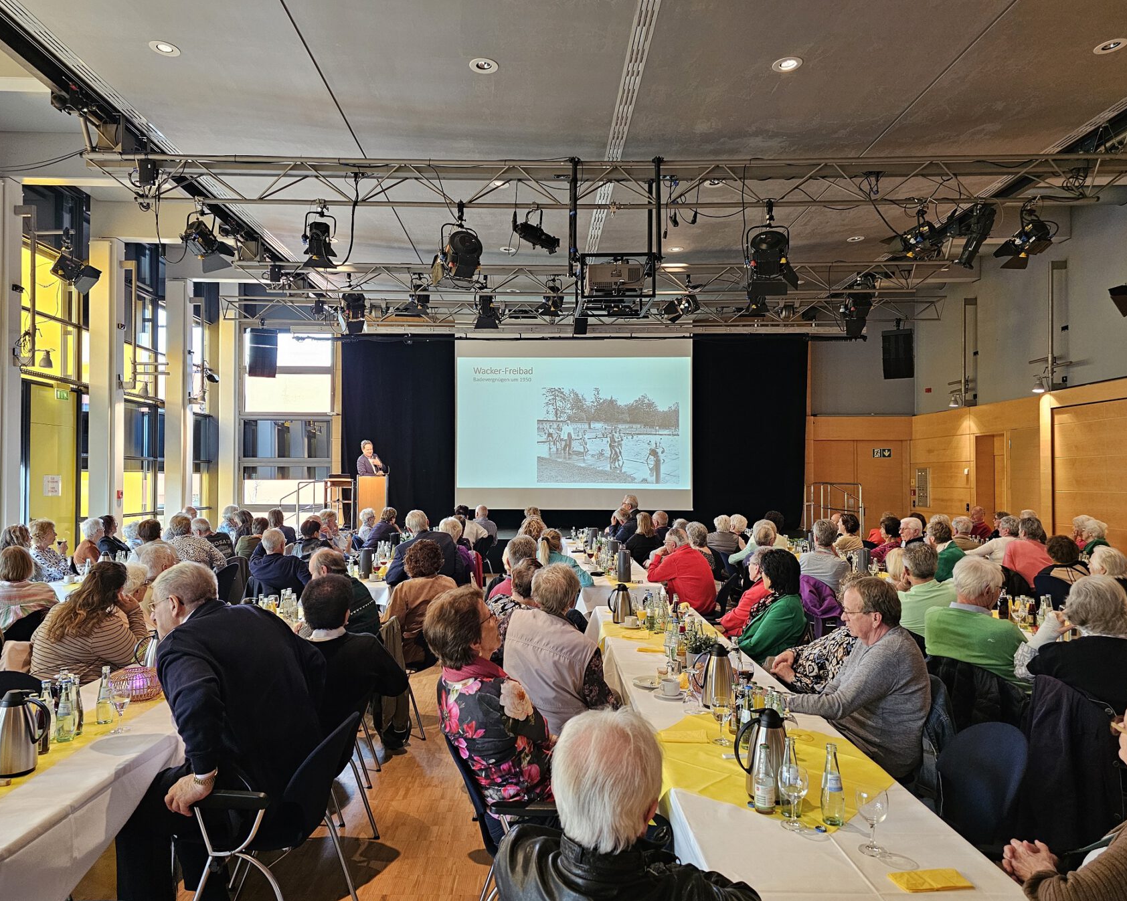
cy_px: 450
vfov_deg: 58.8
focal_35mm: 24
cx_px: 543
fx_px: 800
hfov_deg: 70.3
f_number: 1.7
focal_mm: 6.3
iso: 400
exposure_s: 1/100
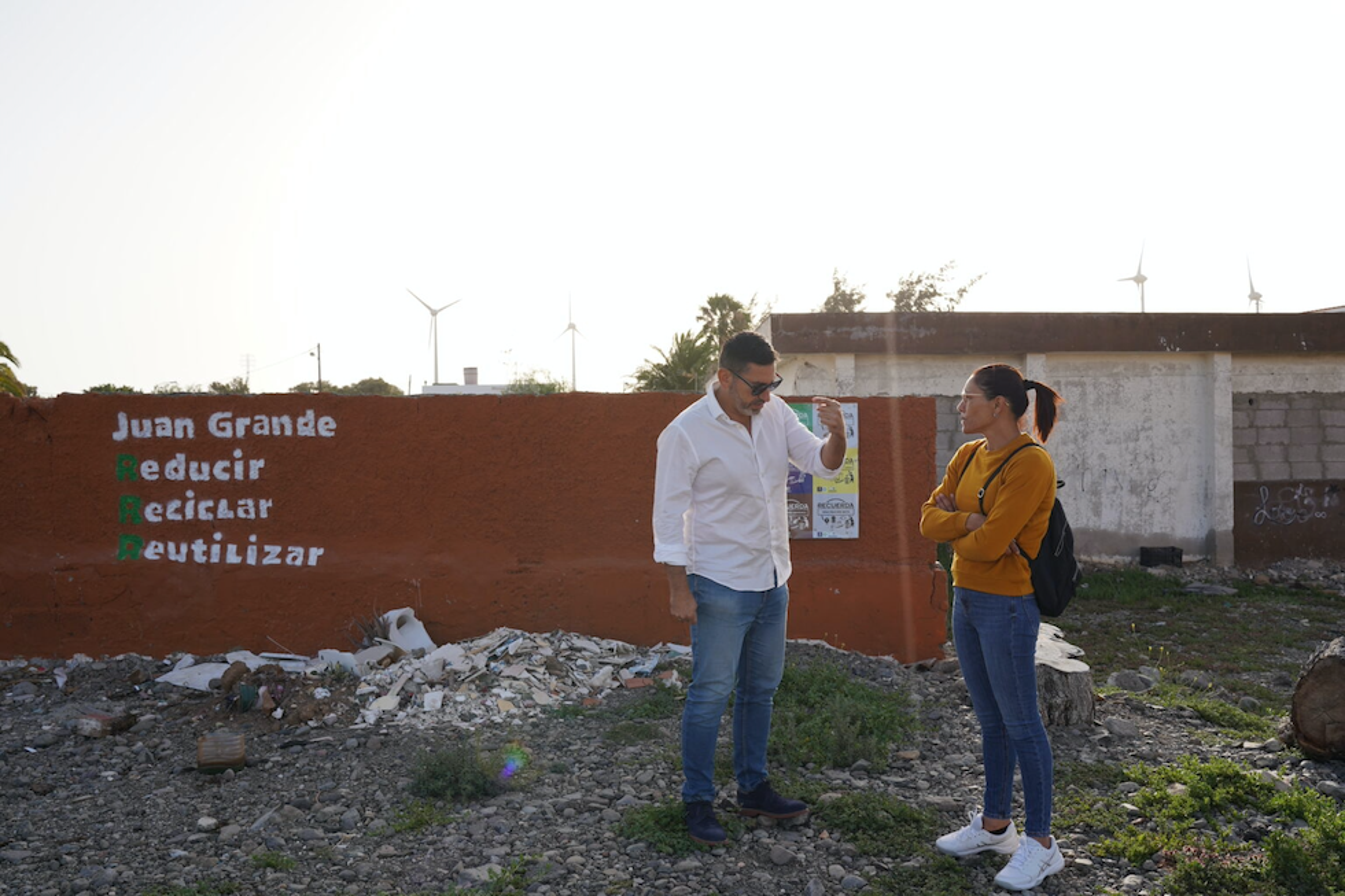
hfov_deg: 63.7
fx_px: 1083
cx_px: 672
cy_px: 448
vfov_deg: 44.9
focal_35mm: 29
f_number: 7.1
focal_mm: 29
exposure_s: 1/200
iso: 100
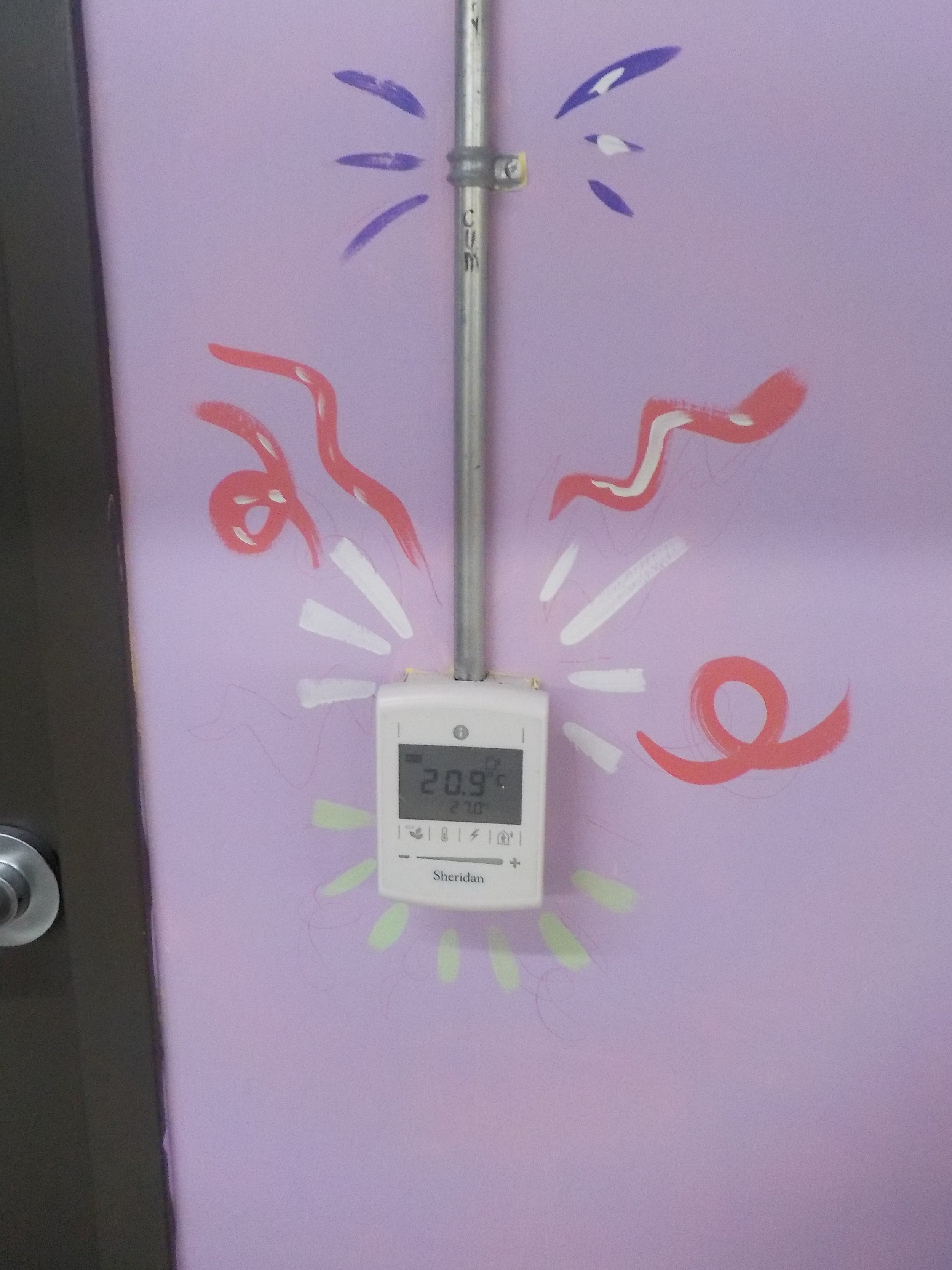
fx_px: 1100
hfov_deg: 46.8
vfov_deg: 60.0
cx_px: 476
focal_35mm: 30
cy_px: 635
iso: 800
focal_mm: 4.1
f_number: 3.3
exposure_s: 1/50
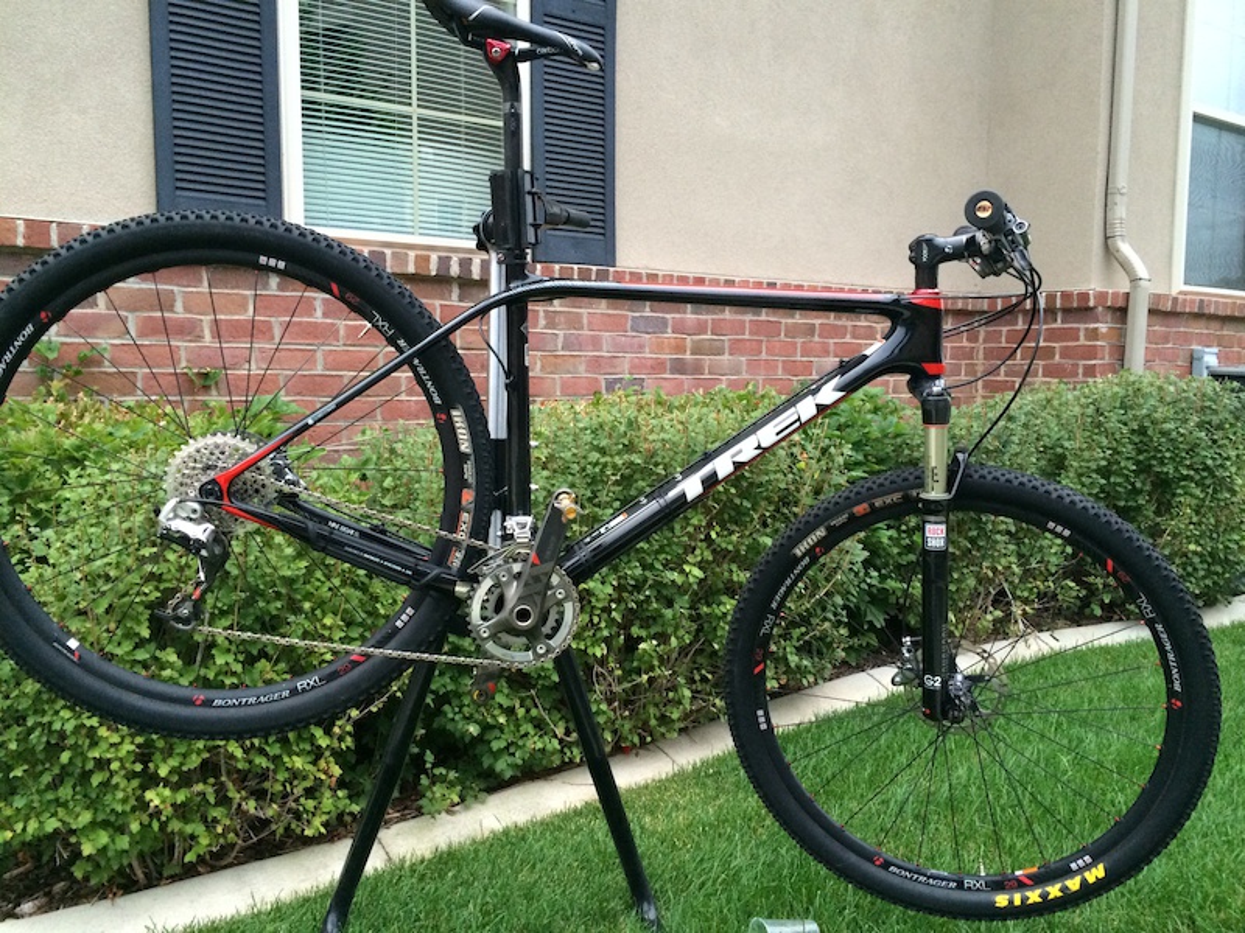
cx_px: 622
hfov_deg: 60.0
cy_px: 466
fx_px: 1079
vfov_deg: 46.8
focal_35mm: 30
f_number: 2.2
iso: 250
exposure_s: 1/30
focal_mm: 4.12
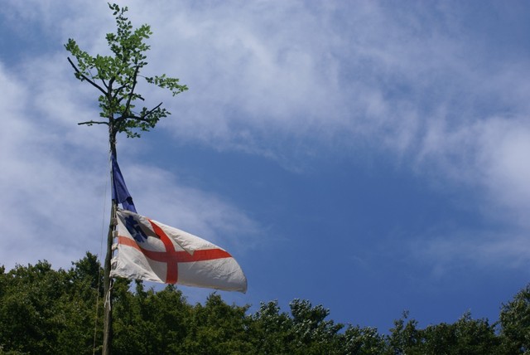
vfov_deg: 25.8
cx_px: 265
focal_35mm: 52
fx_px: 774
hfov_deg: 37.8
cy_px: 178
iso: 100
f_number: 8
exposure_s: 1/250
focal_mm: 35
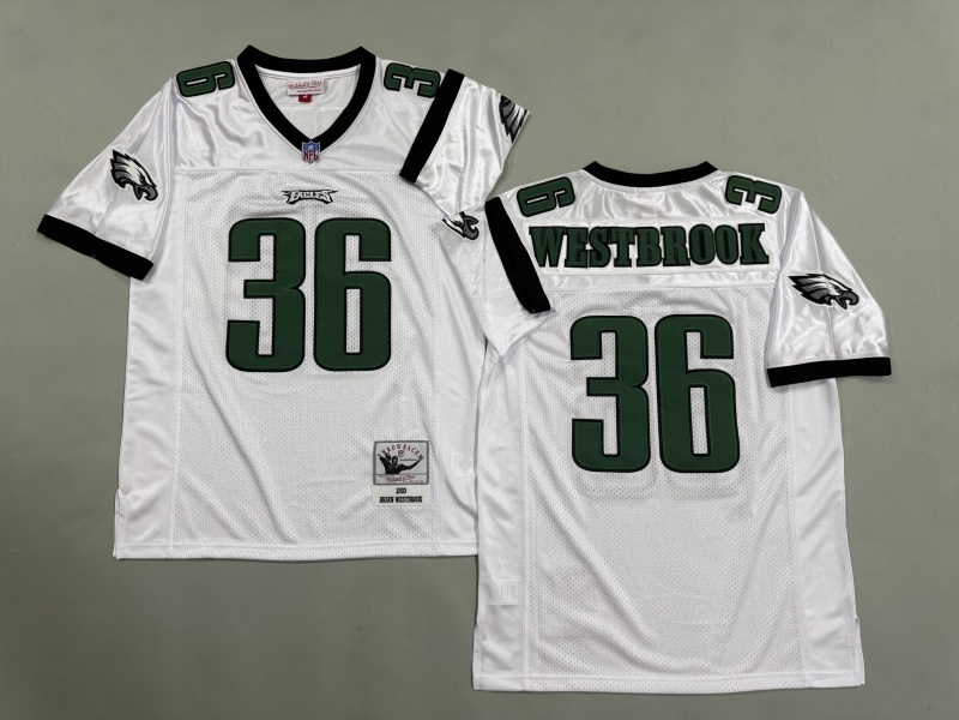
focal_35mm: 24
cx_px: 480
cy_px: 360
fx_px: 665
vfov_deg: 56.8
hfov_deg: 71.6
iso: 200
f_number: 1.78
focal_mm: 6.76
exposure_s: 1/100
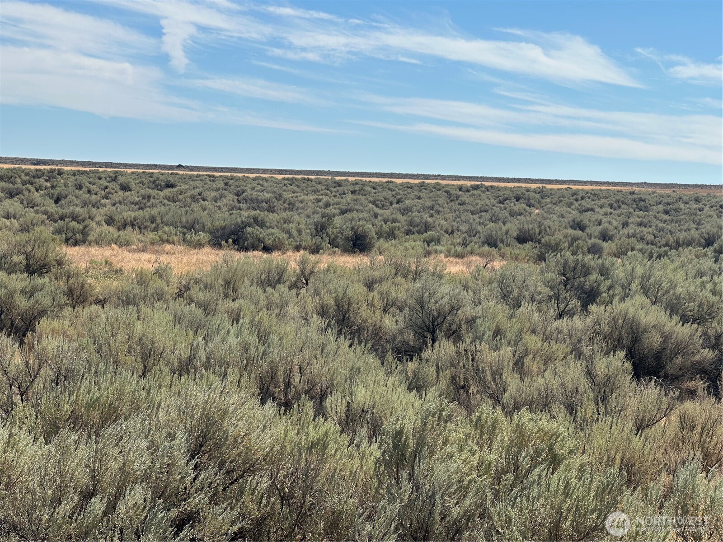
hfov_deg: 25.3
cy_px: 271
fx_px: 1608
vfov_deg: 19.1
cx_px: 362
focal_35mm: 77
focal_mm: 9
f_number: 2.8
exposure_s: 1/968
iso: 32
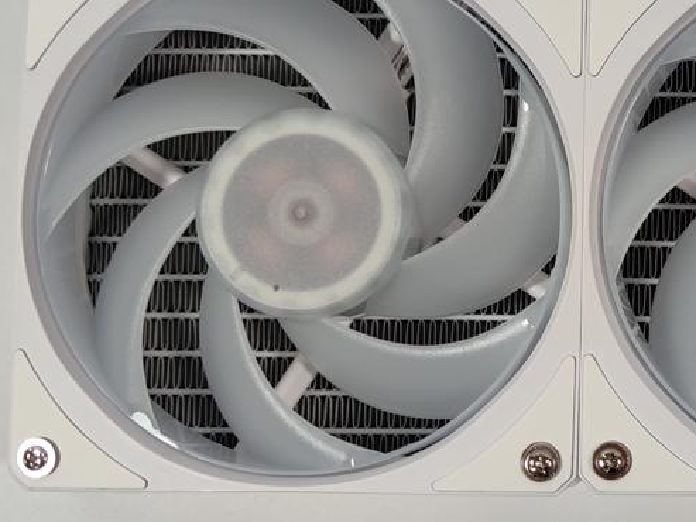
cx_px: 872
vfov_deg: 19.4
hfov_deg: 23.1
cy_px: 252
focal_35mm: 76
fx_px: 1528
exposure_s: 1/100
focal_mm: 6.78
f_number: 1.85
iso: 57
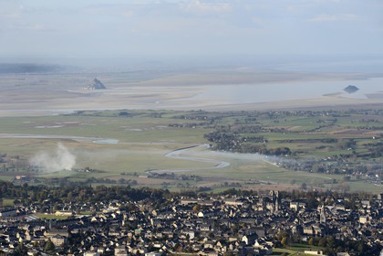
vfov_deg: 9.8
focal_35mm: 140
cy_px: 128
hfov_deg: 14.7
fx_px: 1489
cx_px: 192
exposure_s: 1/1000
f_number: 10
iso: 400
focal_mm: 140
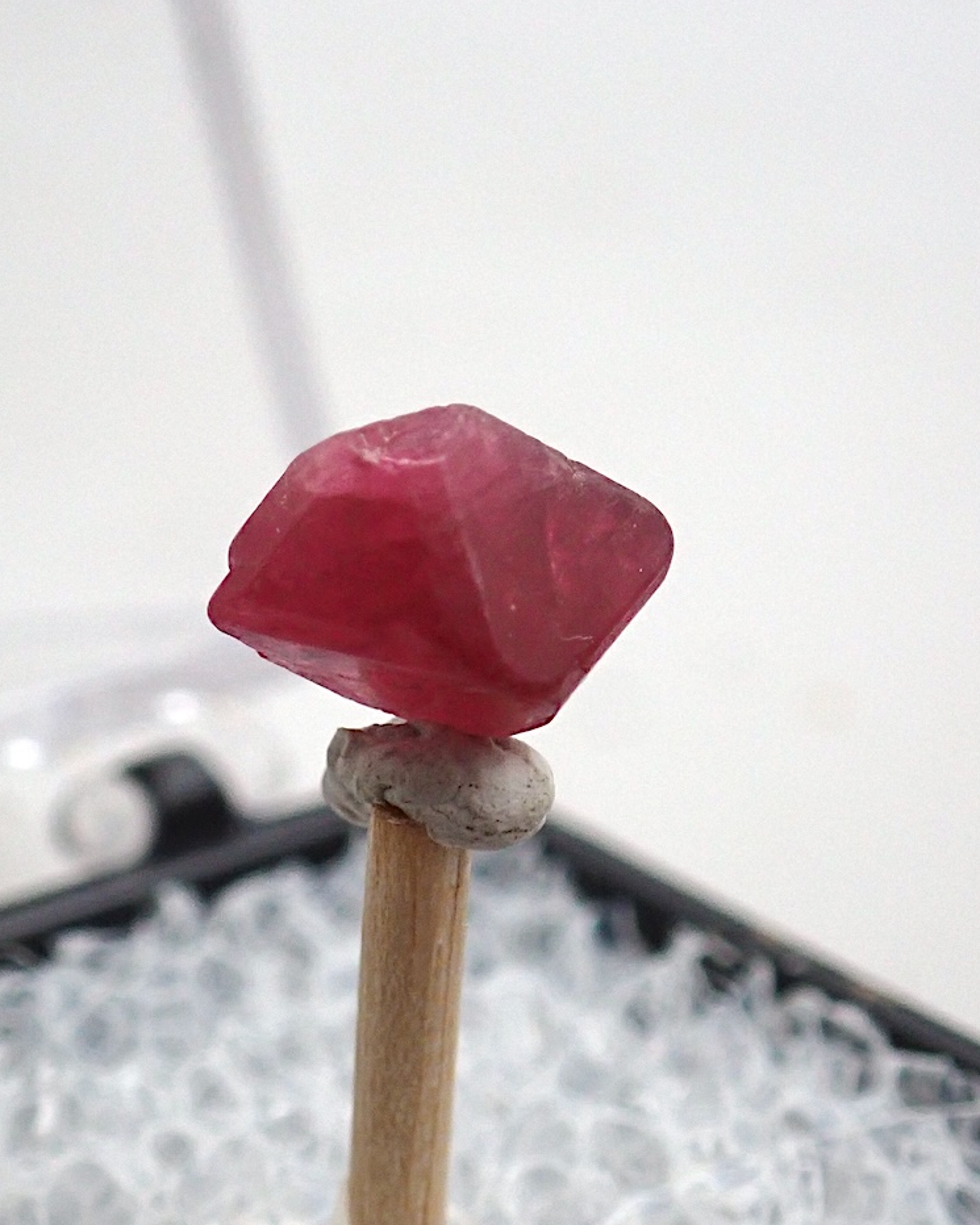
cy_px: 610
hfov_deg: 11.7
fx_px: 4752
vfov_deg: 14.7
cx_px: 260
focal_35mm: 131
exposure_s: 1/160
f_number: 4.9
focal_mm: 18
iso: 500
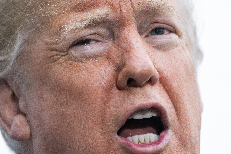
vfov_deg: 3.4
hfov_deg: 5.2
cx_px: 116
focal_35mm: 400
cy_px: 77
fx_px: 2566
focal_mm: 400
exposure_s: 1/125
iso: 1000
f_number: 5.6
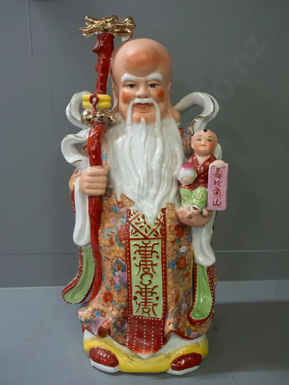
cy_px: 192
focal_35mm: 32
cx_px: 144
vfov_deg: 56.8
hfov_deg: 44.2
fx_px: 356
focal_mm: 16
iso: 3200
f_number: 4.5
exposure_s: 1/250
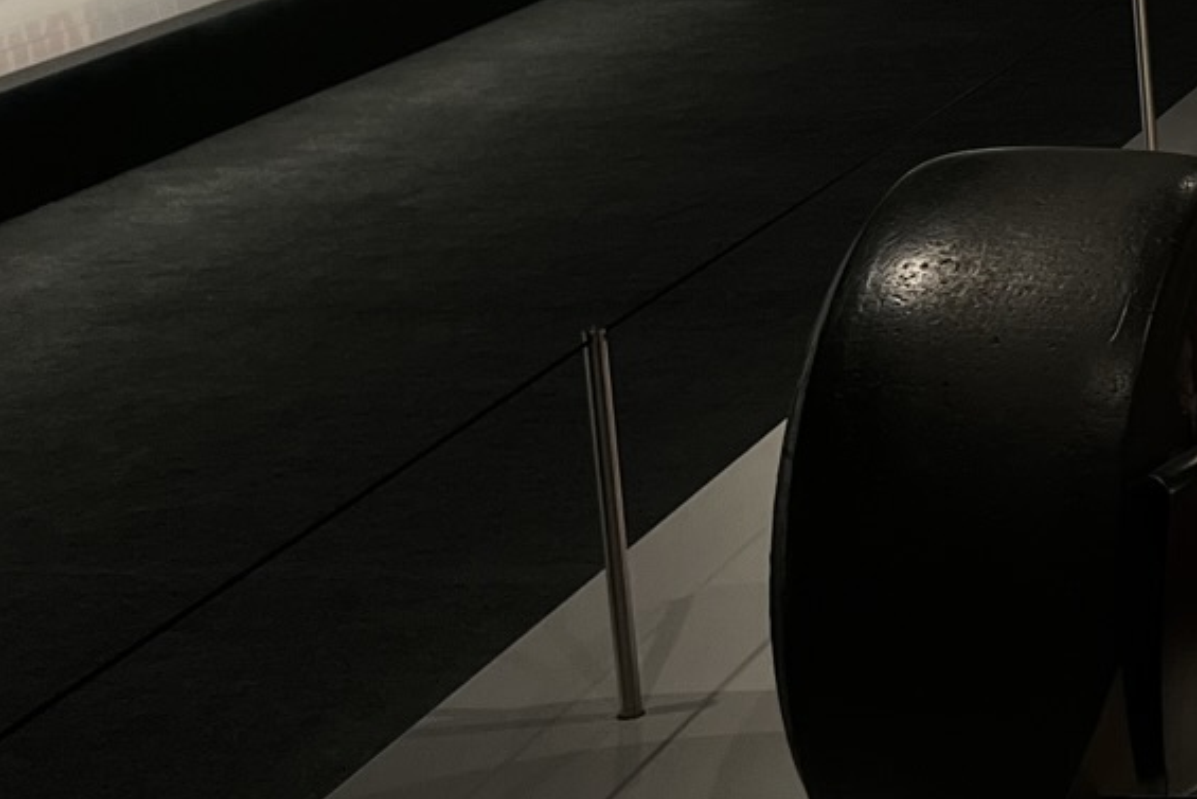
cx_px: 2030
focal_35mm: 98
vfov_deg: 13.7
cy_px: -66
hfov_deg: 17.6
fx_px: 3259
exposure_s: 1/108
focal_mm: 5.7
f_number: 1.5
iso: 125
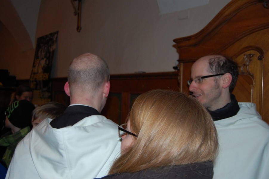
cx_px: 134
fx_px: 269
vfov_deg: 36.8
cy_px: 90
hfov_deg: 53.2
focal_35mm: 36
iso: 400
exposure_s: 1/60
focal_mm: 24
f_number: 4
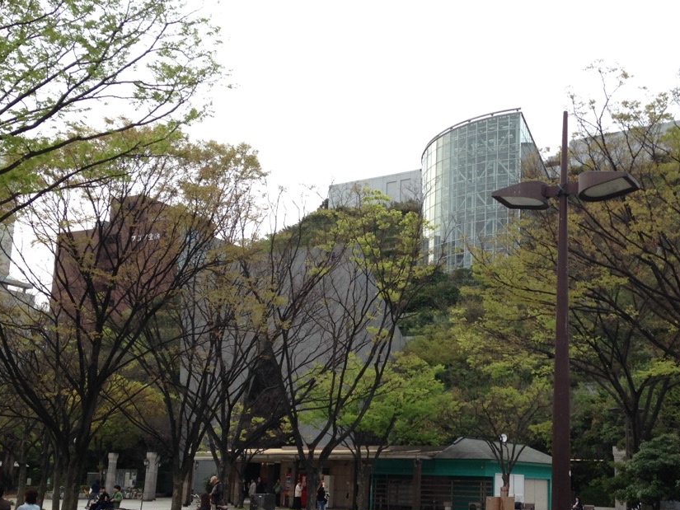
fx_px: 943
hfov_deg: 39.3
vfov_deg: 30.1
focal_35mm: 48
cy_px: 330
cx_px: 435
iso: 50
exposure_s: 1/361
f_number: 2.4
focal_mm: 4.12
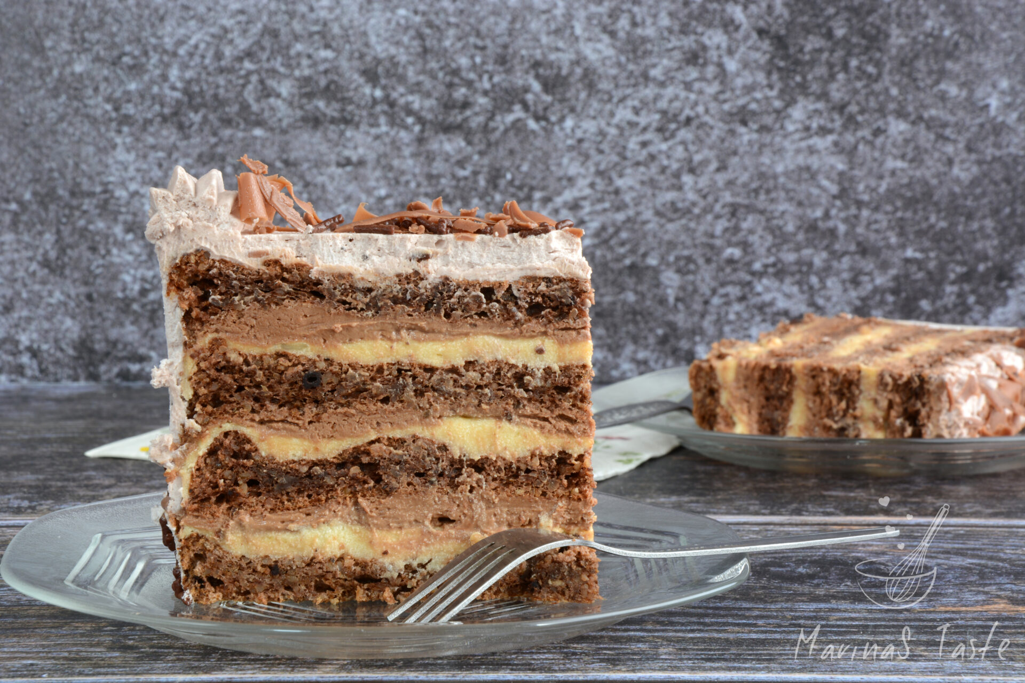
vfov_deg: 11.4
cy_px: 342
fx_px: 3416
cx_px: 512
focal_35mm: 120
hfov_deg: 17.1
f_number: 18
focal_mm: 80
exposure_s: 1.6
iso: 100
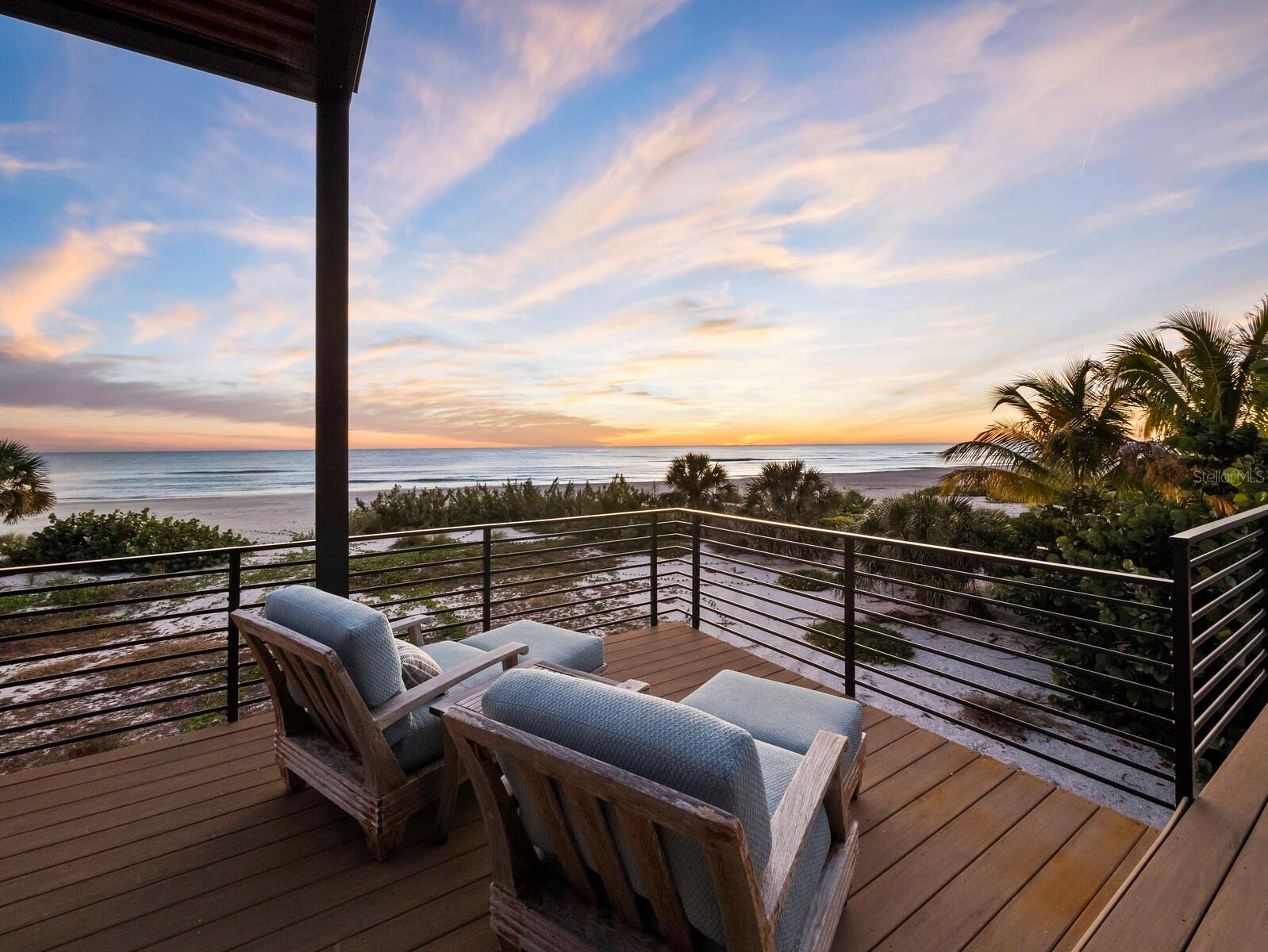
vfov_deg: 85.7
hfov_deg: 102.0
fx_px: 513
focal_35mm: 14
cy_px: 476
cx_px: 634
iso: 400
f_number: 11
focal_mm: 7
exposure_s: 1/13
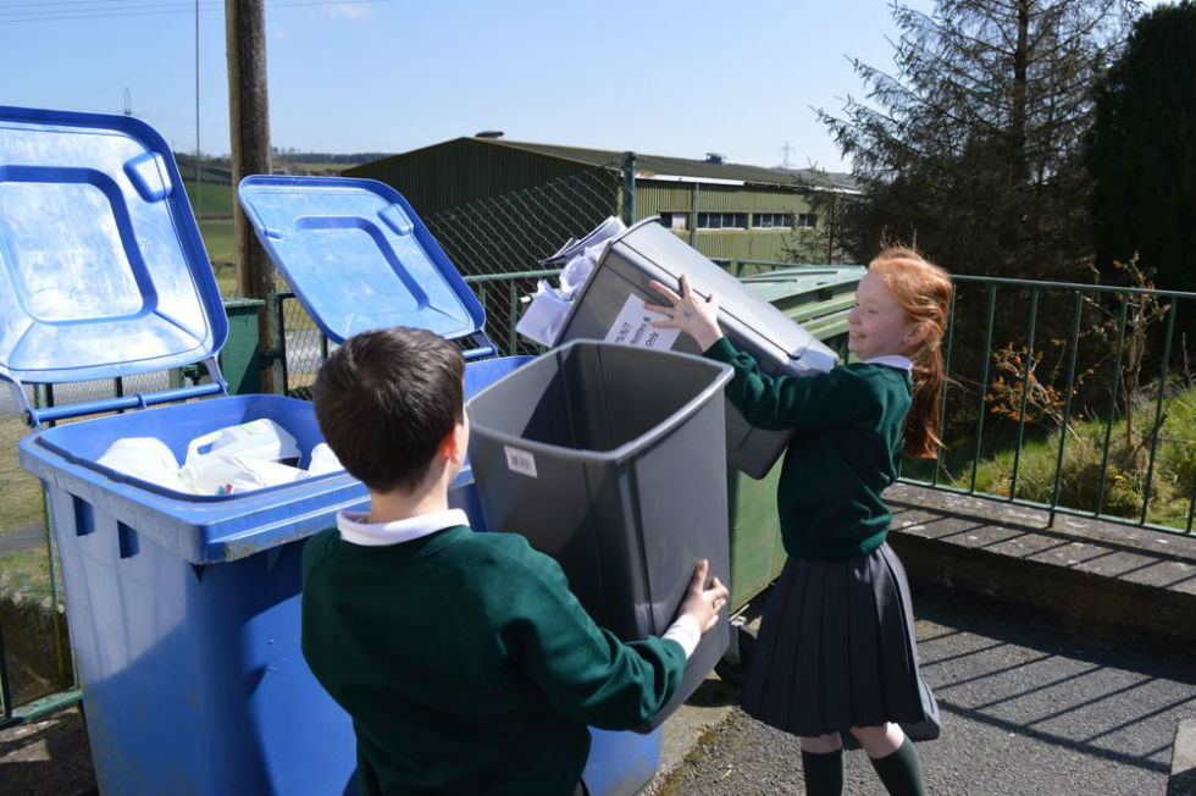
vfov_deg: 47.9
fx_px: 896
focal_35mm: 27
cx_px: 598
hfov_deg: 67.4
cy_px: 398
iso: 100
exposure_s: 1/250
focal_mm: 18
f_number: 8
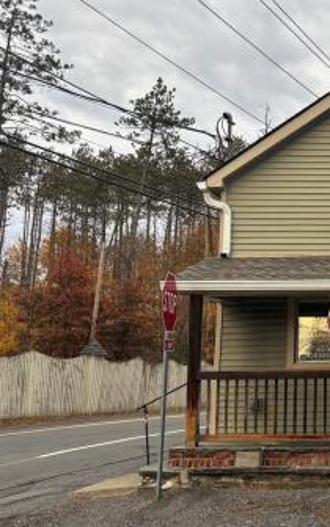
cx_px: 465
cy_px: 274
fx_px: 849
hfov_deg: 19.7
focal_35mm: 59
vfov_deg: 34.5
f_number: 1.6
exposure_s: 1/437
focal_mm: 5.96
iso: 50
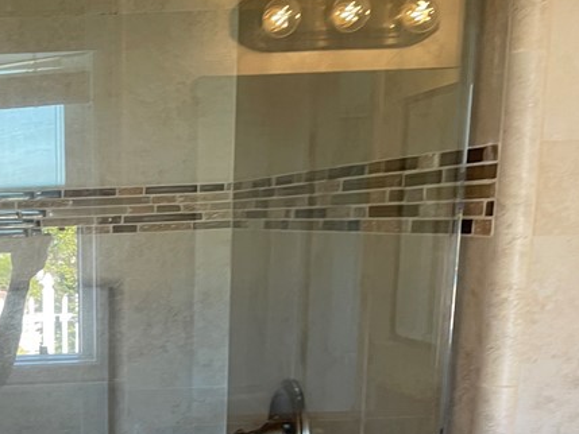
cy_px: 484
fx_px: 1037
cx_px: -22
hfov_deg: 28.9
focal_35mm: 62
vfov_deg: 22.3
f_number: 1.6
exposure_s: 1/60
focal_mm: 5.1
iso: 100
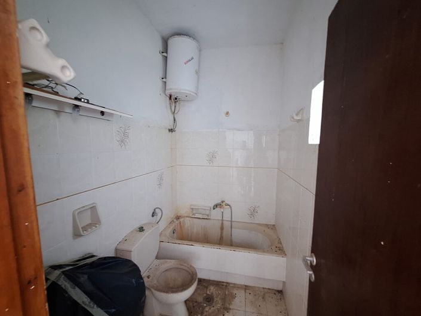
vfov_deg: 89.9
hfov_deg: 106.2
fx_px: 158
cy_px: 158
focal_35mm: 13
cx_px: 210
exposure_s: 1/8
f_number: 2.2
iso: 400
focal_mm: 1.74
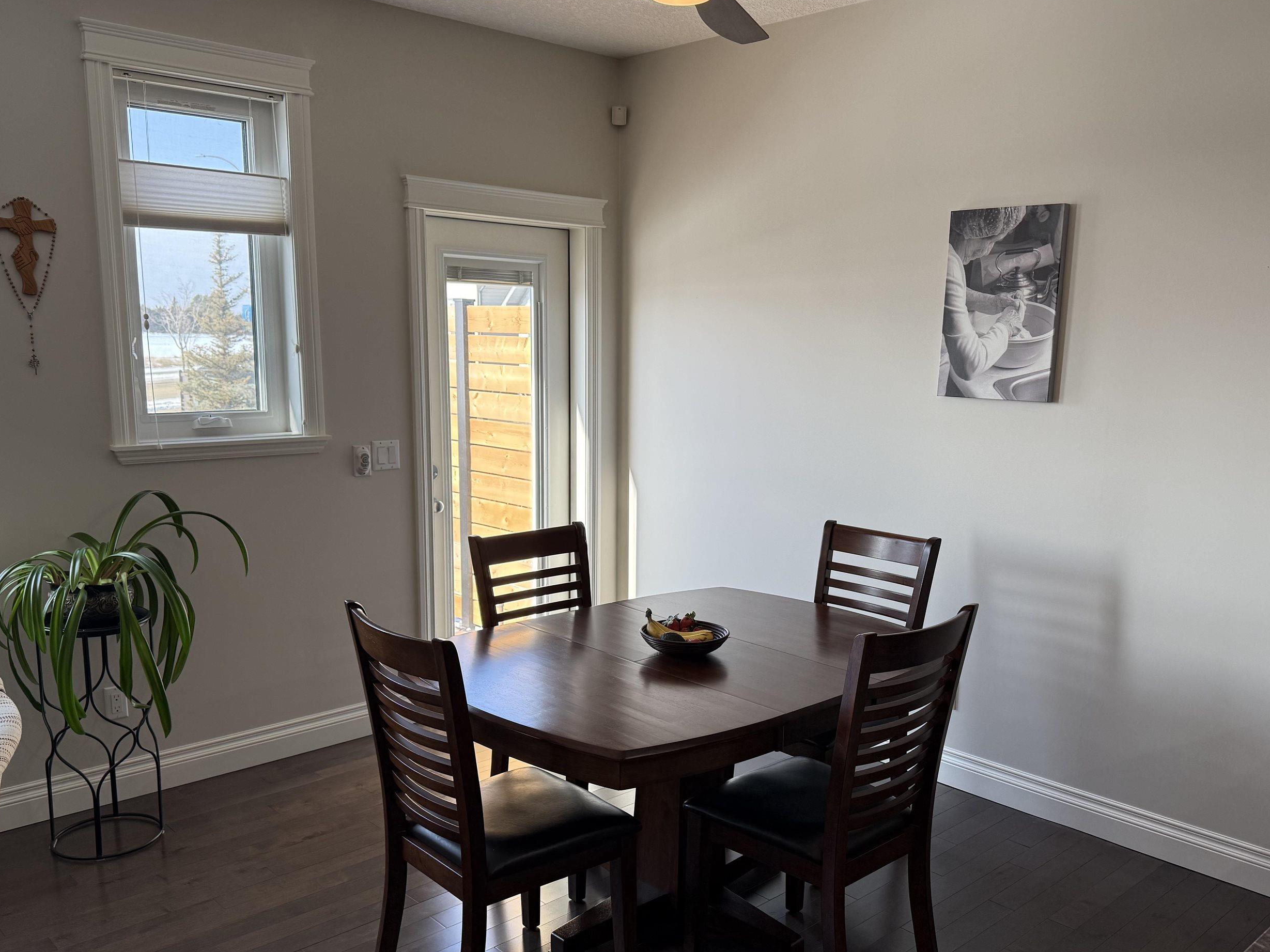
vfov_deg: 46.7
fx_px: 1101
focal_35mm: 30
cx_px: 650
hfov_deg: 60.0
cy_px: 538
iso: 100
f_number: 1.78
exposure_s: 1/330
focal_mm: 6.76
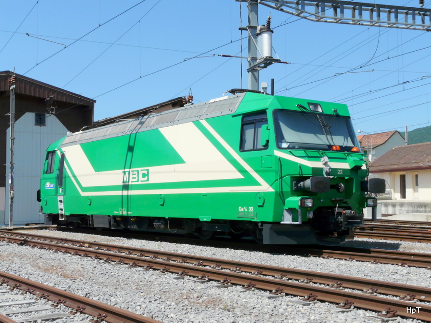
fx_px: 598
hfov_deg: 39.7
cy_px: 162
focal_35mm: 48
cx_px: 216
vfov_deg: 30.3
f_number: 6.3
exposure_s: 1/500
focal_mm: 7.9
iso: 100
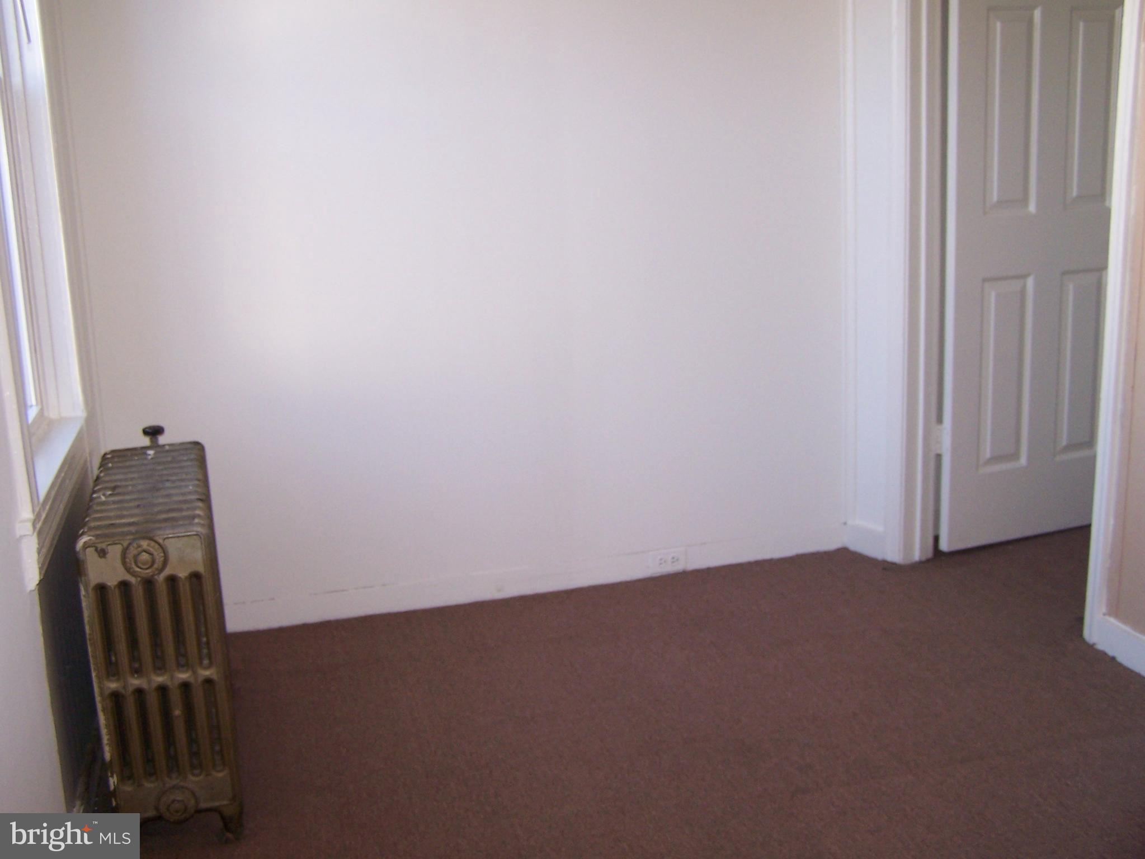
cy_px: 430
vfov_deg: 37.7
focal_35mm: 38
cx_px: 572
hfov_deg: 49.0
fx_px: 1257
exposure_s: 1/60
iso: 140
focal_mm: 6.3
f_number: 2.8
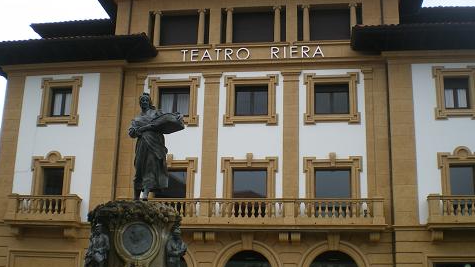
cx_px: 244
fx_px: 579
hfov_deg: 44.6
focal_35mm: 46
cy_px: 158
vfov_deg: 25.9
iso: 64
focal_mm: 6.3
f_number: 4.6
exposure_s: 1/100
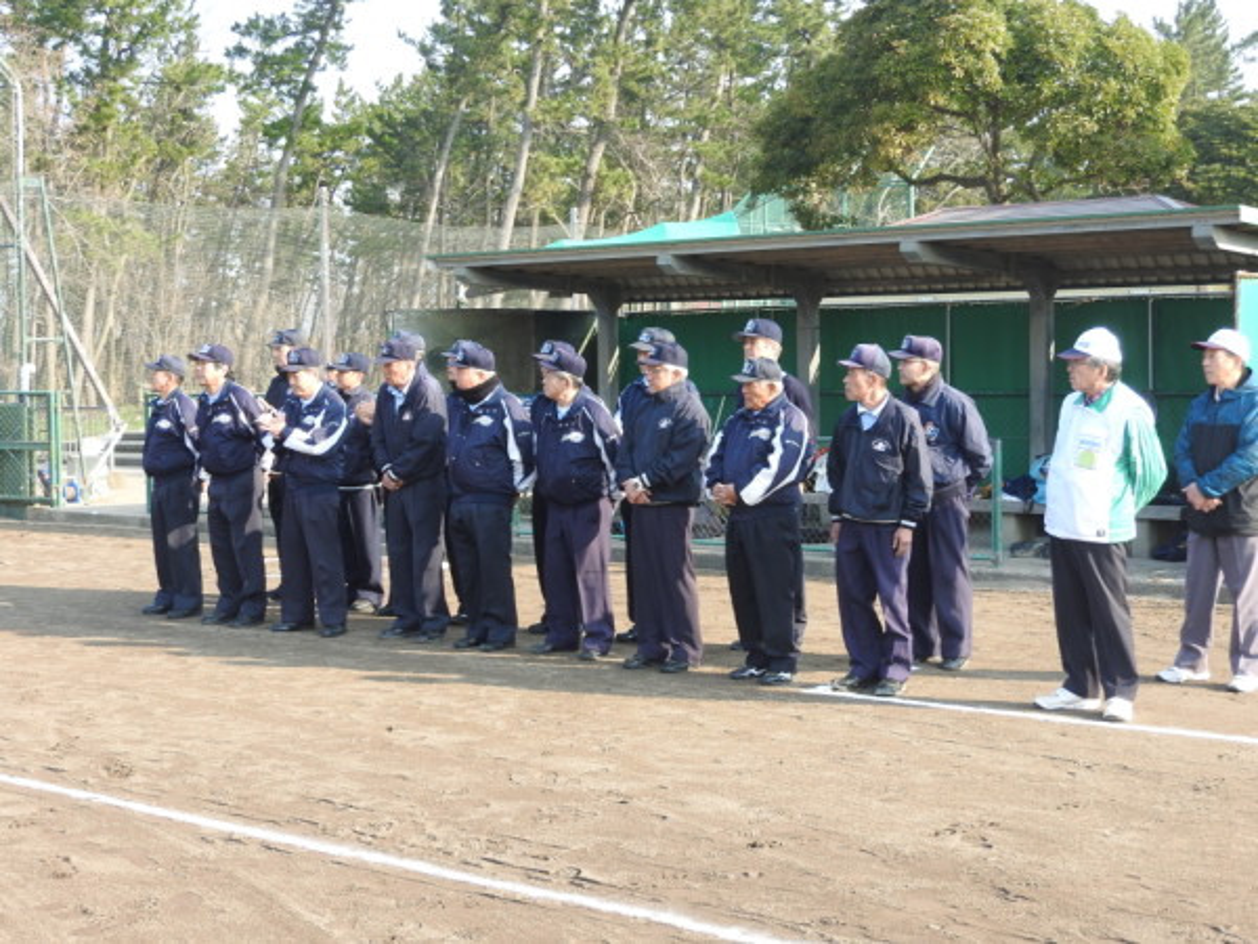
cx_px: 629
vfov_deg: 24.4
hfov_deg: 32.2
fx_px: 2180
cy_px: 472
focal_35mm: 60
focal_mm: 10.7
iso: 100
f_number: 4.2
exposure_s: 1/125
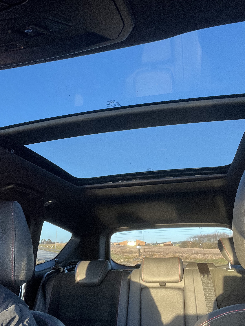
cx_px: 122
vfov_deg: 60.0
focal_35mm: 30
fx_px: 283
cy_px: 163
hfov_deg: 46.8
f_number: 2.2
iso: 125
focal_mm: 2.71
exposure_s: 1/60
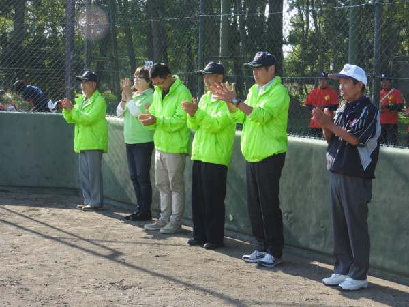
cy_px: 154
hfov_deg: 23.0
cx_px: 204
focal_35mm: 85
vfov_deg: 17.4
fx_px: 1004
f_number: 4.5
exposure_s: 1/250
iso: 100
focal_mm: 15.2
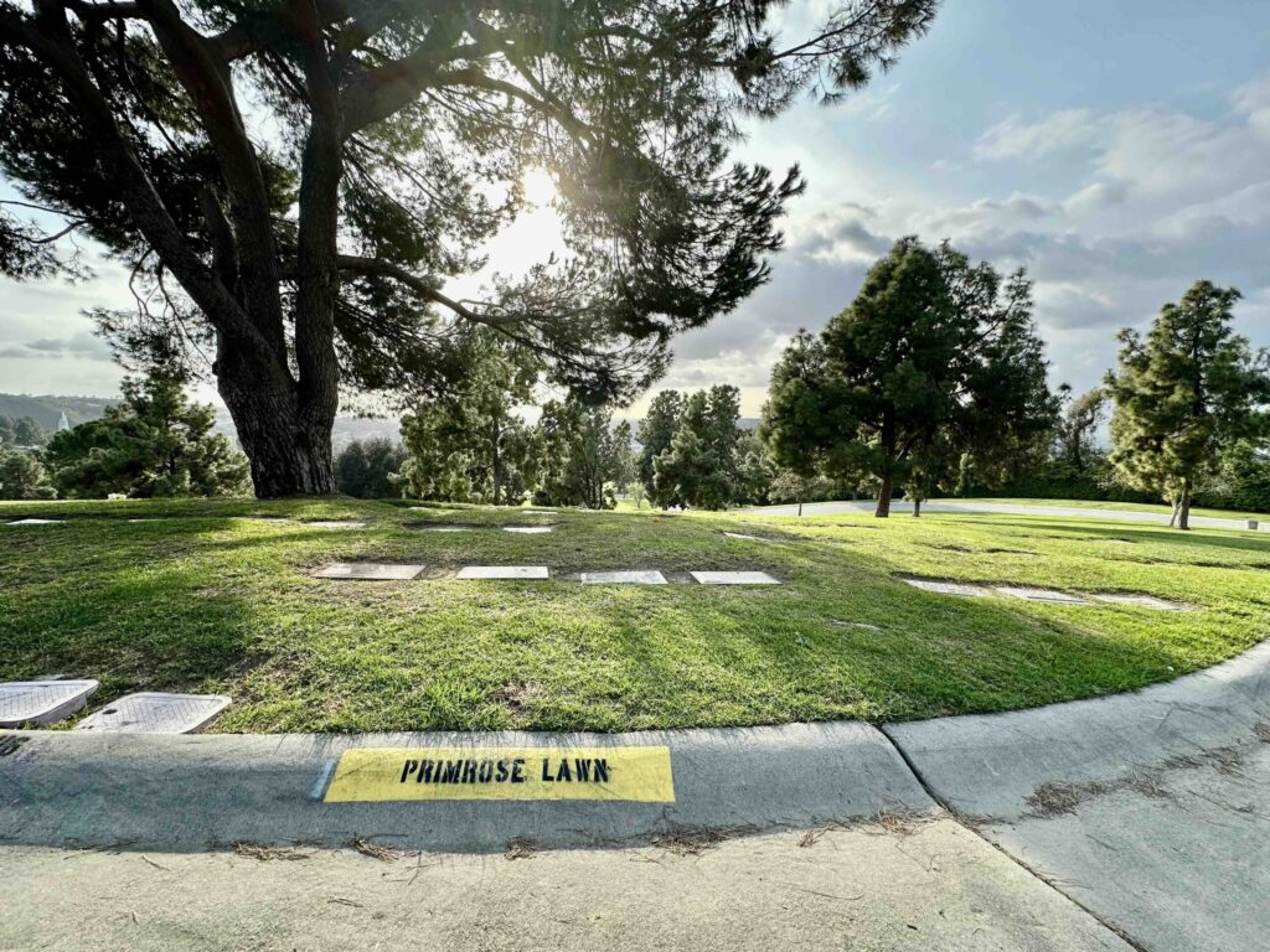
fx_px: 514
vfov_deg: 85.7
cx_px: 635
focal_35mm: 14
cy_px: 476
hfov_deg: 102.1
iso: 40
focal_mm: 2.22
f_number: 2.2
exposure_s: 1/550
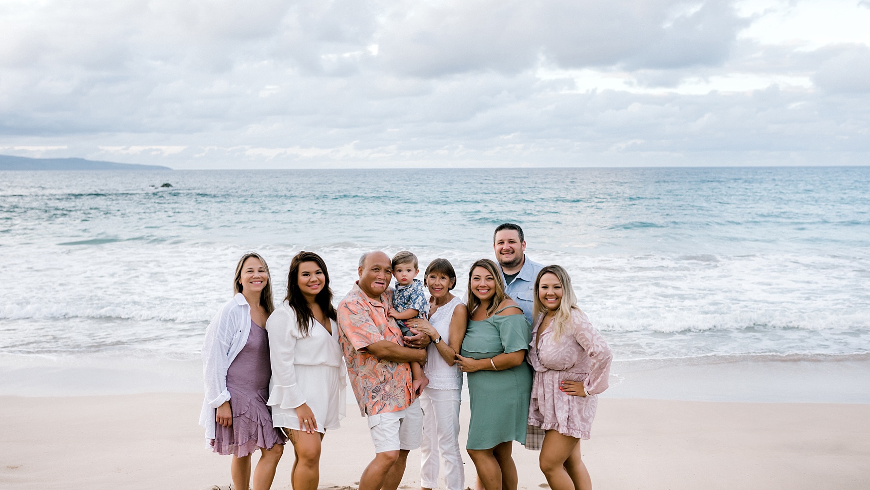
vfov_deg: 31.9
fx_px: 854
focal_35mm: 37
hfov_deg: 54.0
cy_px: 290
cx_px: 437
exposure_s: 1/200
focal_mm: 35
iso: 200
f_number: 2.8
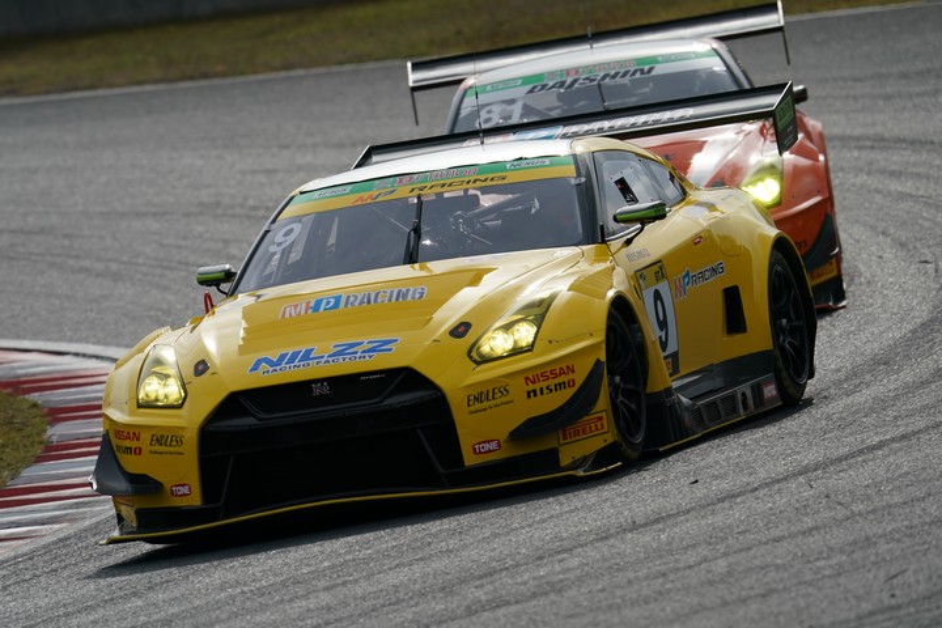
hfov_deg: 3.4
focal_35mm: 600
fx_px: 15699
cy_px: 314
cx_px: 471
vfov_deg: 2.3
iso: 250
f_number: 9
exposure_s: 1/800
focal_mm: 600
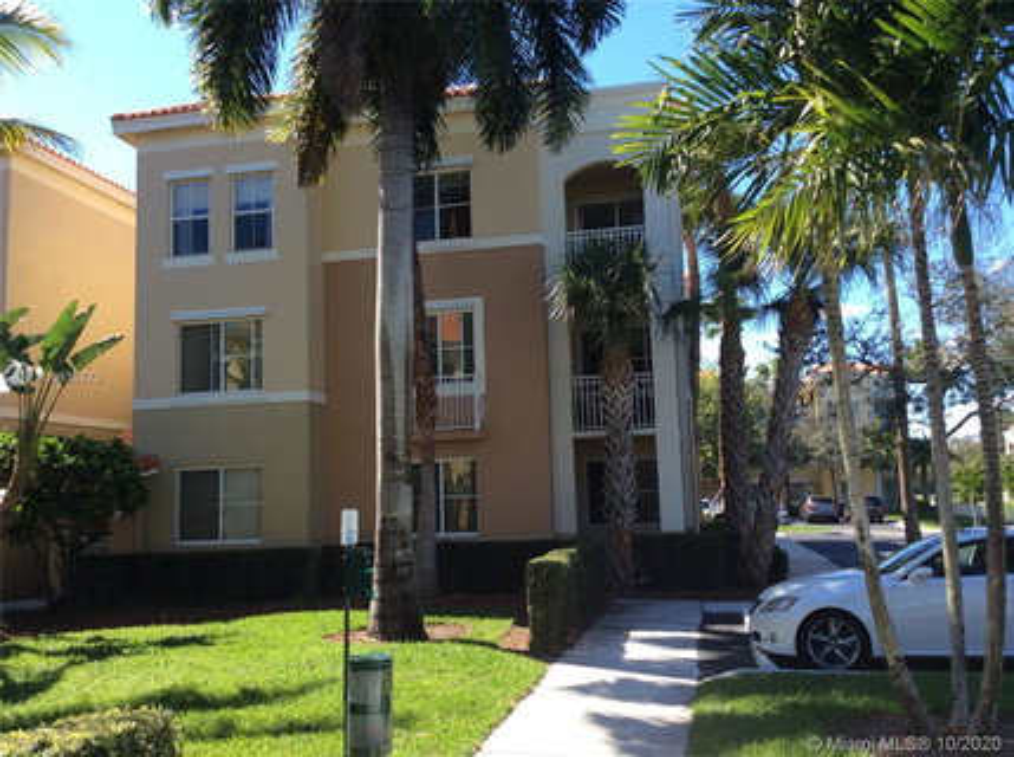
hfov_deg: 55.4
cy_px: 378
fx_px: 965
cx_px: 507
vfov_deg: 42.8
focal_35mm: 33
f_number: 2.4
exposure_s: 1/602
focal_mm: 3.3
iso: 32
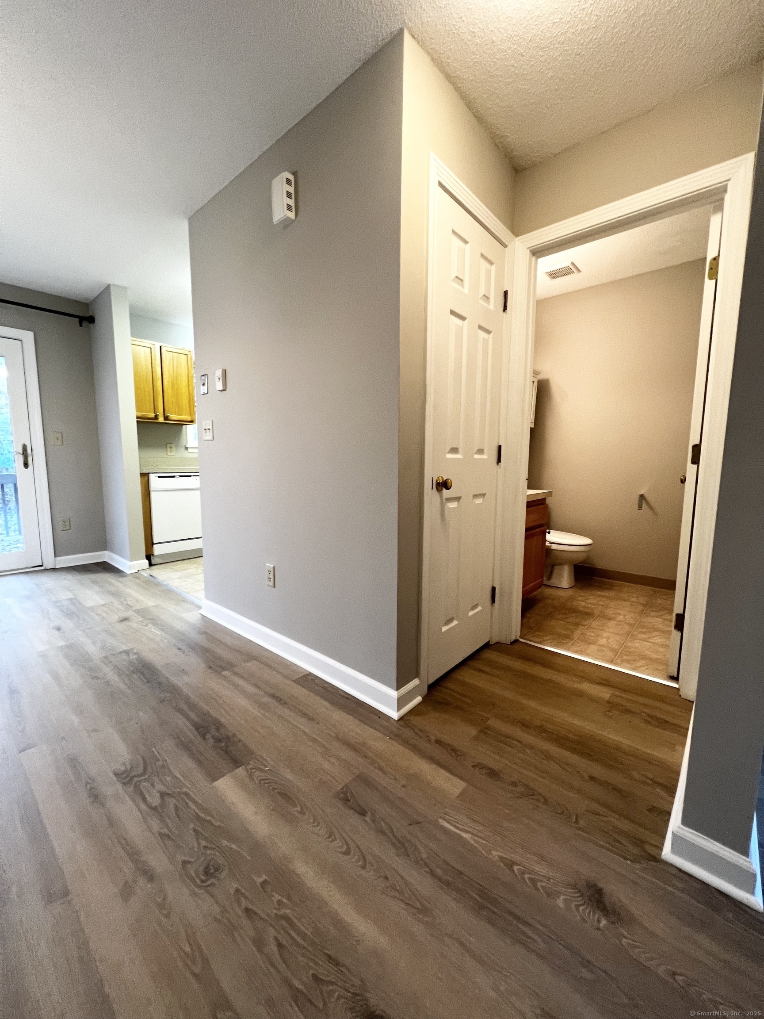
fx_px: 383
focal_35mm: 13
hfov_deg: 89.9
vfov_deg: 106.2
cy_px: 510
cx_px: 382
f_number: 1.8
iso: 250
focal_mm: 1.57
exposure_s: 1/60
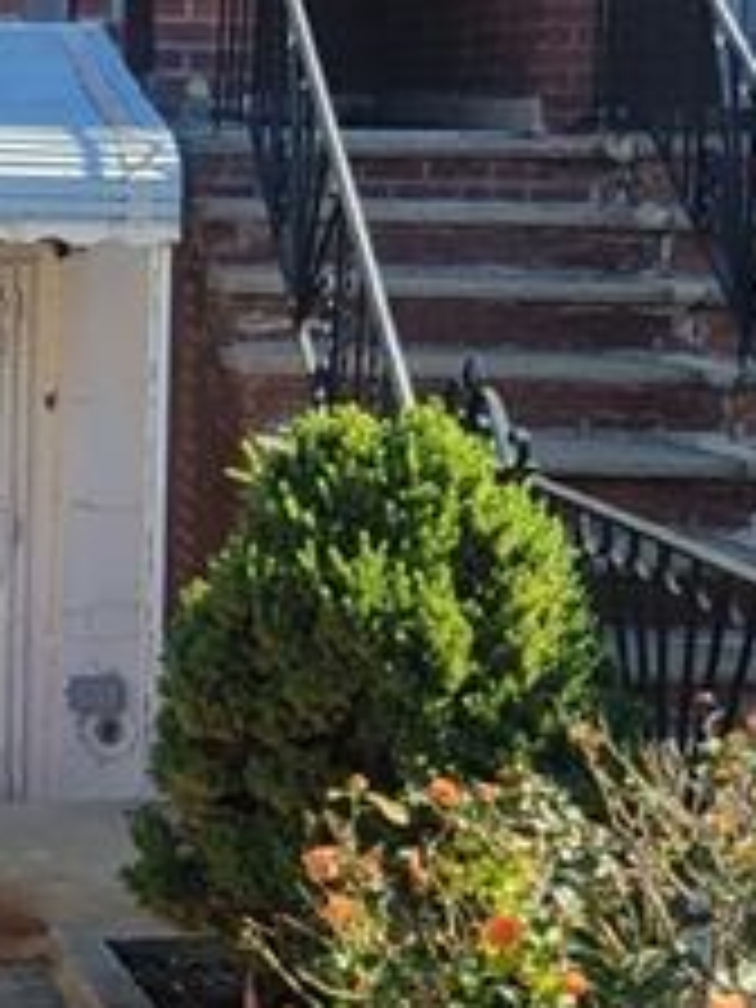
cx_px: -369
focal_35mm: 89
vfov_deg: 21.9
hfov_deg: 15.4
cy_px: 342
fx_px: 2592
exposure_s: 1/1016
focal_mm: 5.4
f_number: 1.8
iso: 40
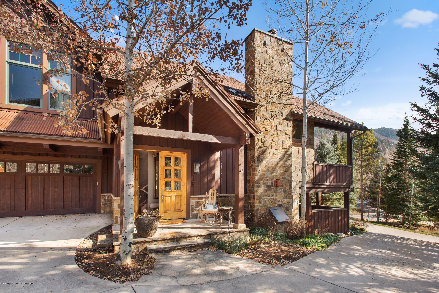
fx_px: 207
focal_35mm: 17
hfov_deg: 93.3
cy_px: 146
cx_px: 220
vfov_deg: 70.5
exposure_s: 1/60
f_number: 7.1
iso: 250
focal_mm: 17
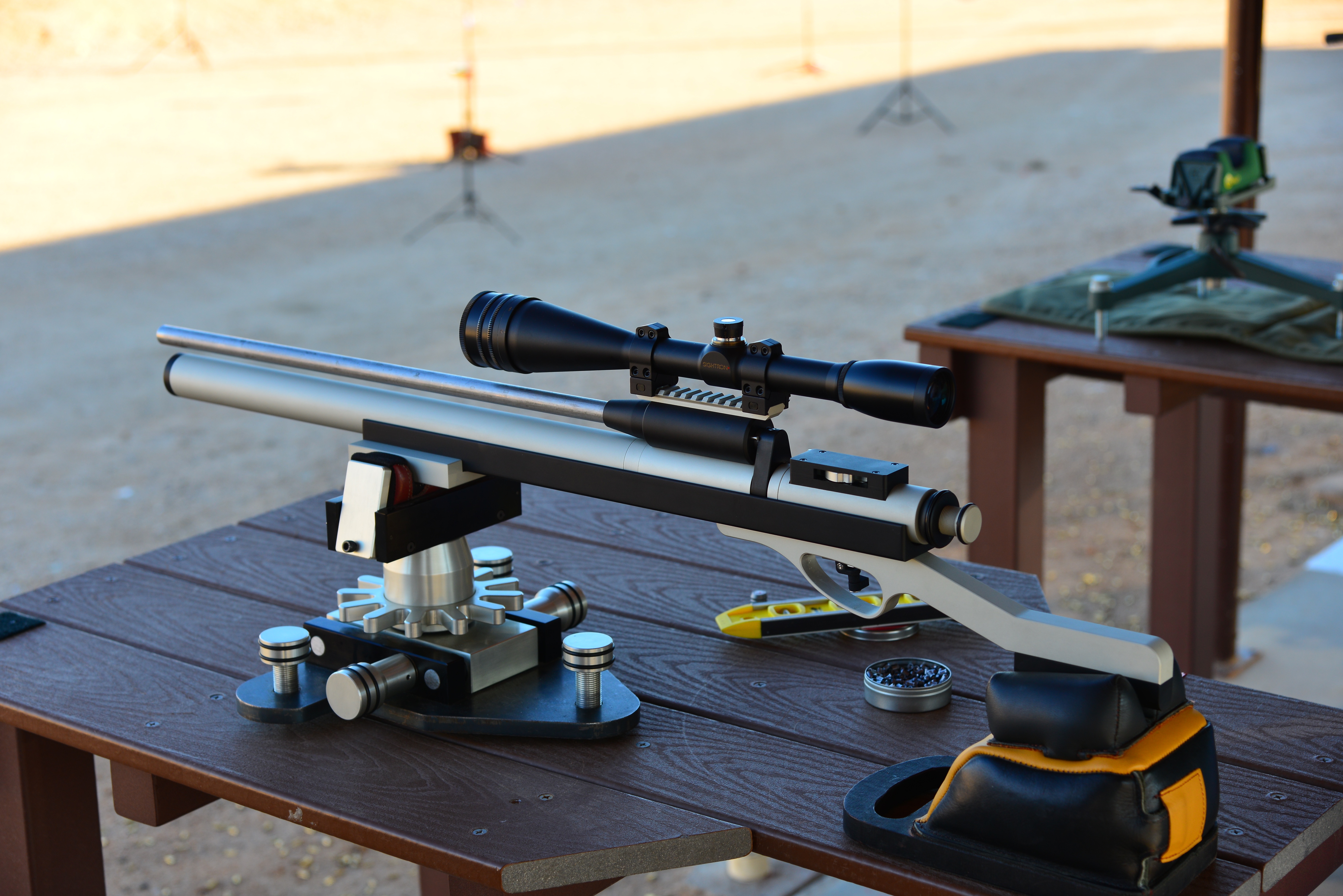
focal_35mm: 65
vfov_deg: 20.9
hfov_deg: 30.9
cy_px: 448
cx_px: 672
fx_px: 2425
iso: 200
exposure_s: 1/125
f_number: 5.6
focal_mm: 65
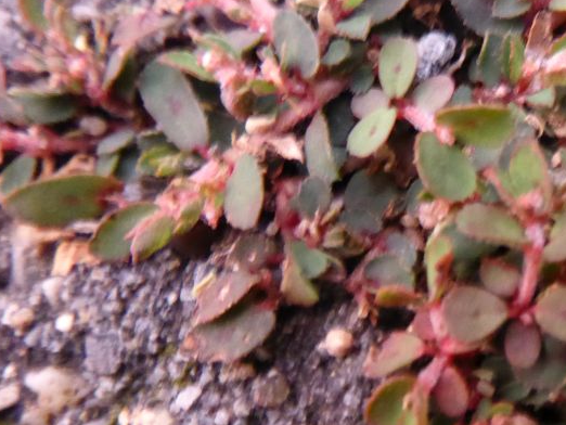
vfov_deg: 29.3
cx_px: 492
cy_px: 314
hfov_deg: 36.8
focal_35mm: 49
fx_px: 802
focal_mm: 4.3
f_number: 3.3
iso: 1000
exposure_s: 1/8
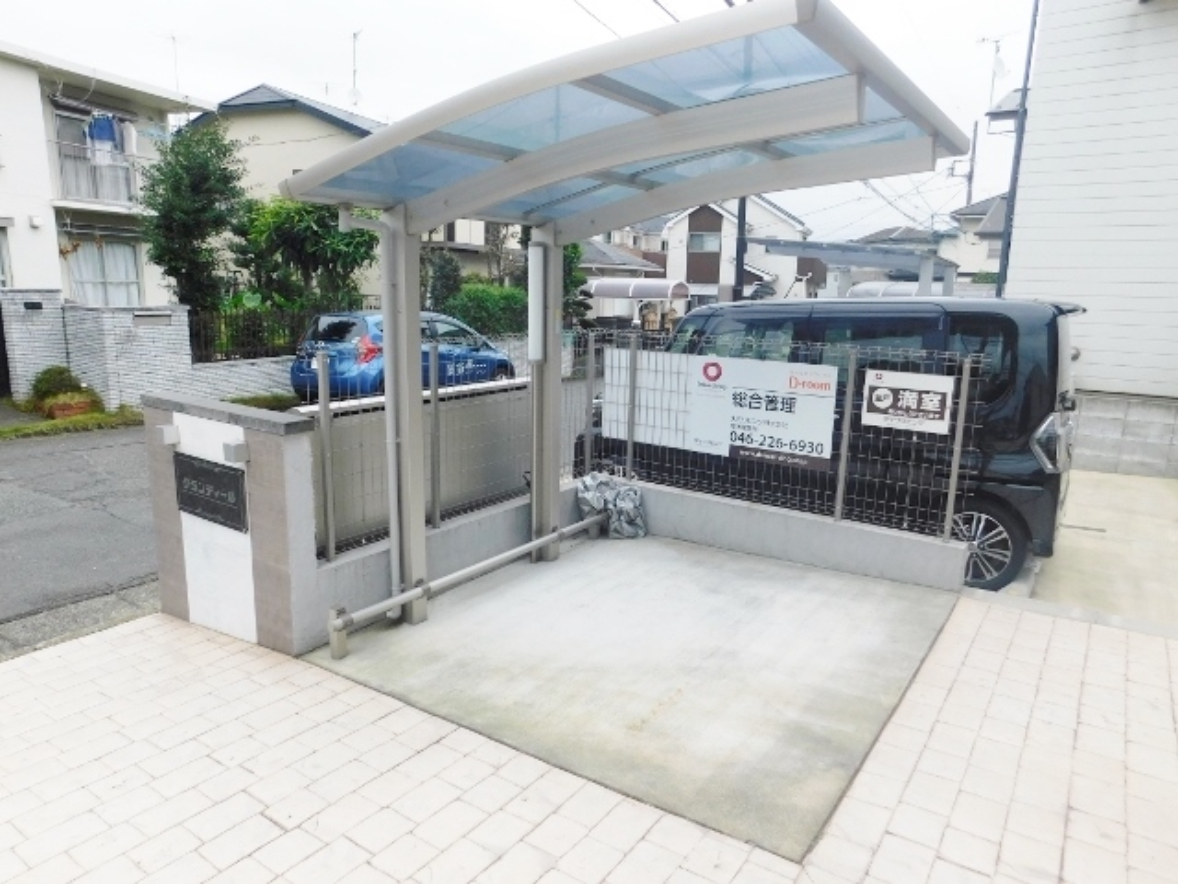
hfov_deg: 73.9
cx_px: 589
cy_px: 442
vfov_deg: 58.9
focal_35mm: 23
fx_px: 783
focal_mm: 4
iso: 125
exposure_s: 1/640
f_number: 3
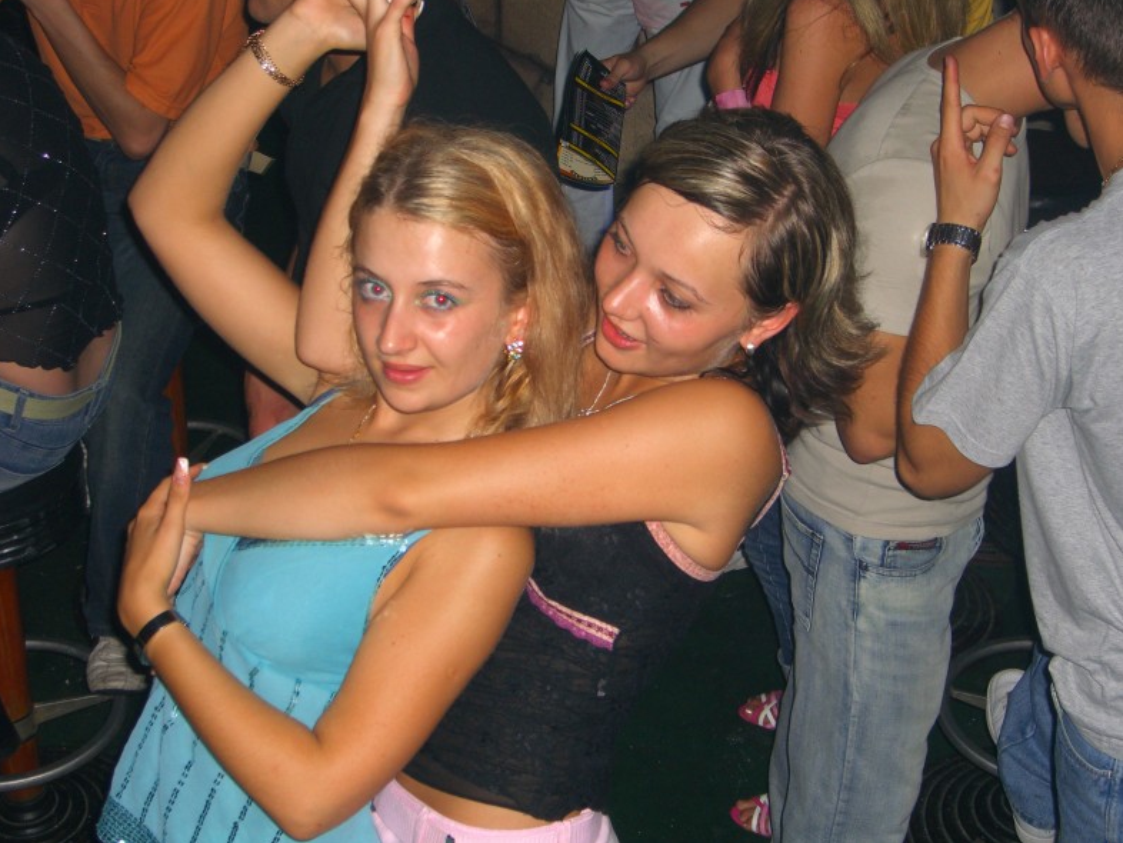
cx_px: 569
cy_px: 422
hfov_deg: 33.2
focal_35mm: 58
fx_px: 1882
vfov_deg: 25.2
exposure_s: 1/60
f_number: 3.6
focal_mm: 11.8
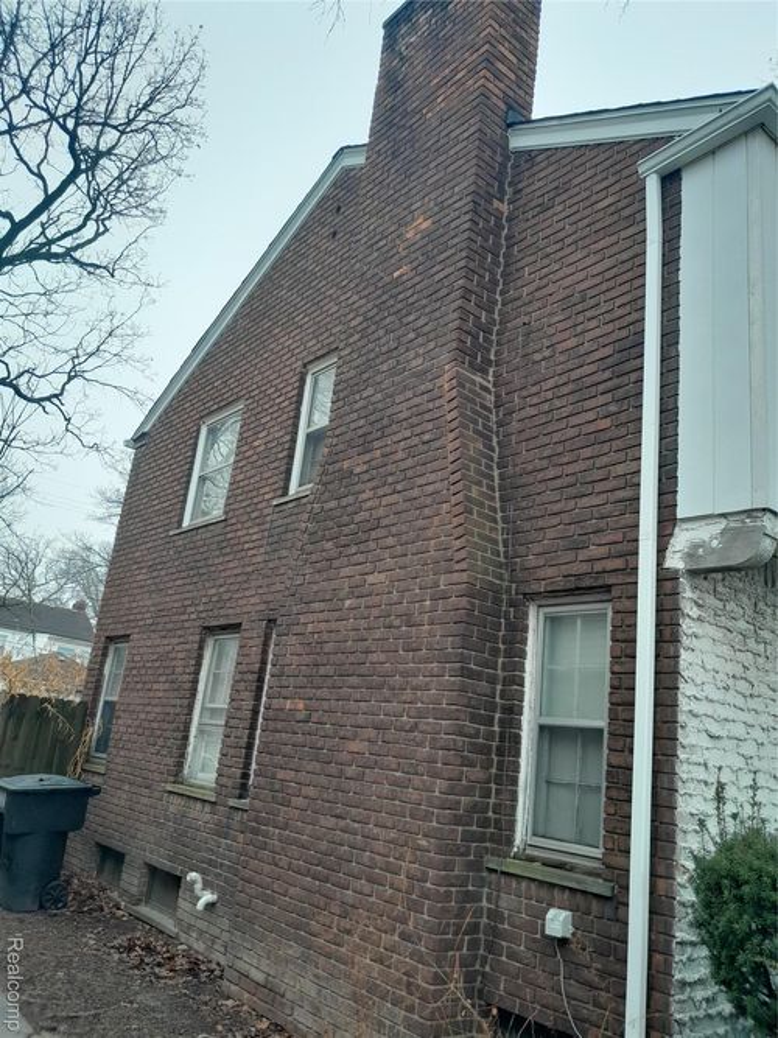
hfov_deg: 51.3
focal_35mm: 27
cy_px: 519
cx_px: 389
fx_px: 809
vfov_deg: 65.3
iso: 40
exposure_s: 1/120
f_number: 1.8
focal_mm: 4
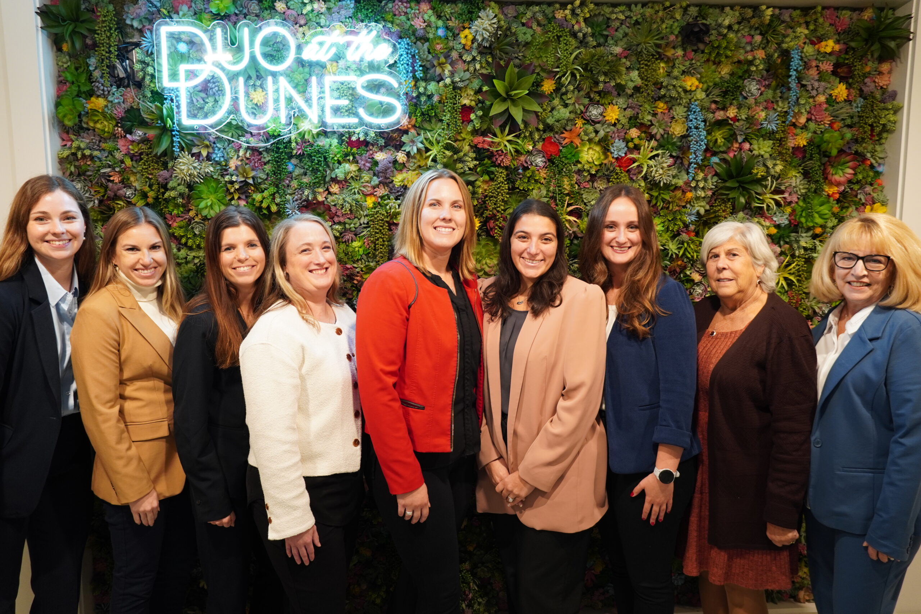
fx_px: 691
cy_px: 307
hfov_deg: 67.4
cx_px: 460
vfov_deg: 47.9
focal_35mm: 27
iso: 400
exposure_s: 1/30
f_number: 3.5
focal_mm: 18
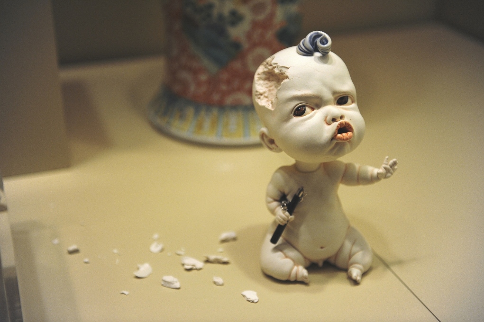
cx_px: 242
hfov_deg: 34.5
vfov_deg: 23.4
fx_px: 779
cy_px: 161
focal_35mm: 58
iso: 1000
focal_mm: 58
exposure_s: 1/160
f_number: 2.8
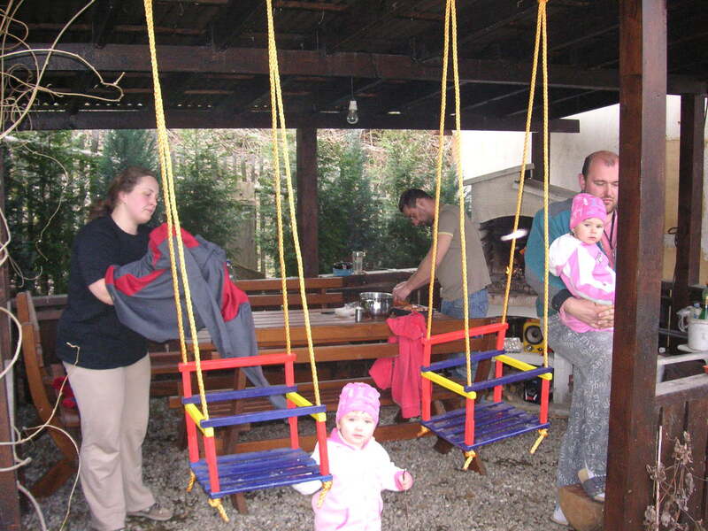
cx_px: 354
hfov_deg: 50.1
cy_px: 266
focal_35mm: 37
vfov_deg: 38.7
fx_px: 757
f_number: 2.8
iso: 160
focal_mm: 6.1
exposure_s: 1/180
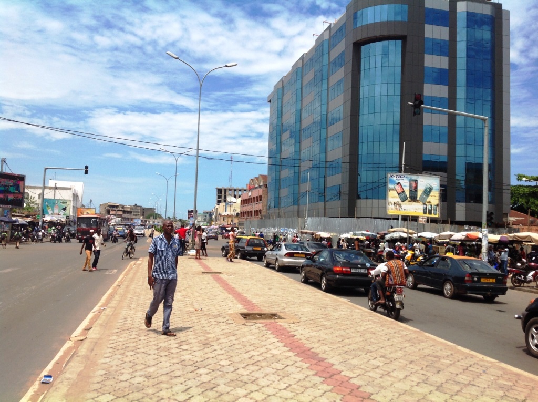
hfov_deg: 52.7
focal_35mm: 35
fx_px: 543
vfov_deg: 40.6
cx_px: 269
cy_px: 201
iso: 64
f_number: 2.4
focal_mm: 4.28
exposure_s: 1/2747
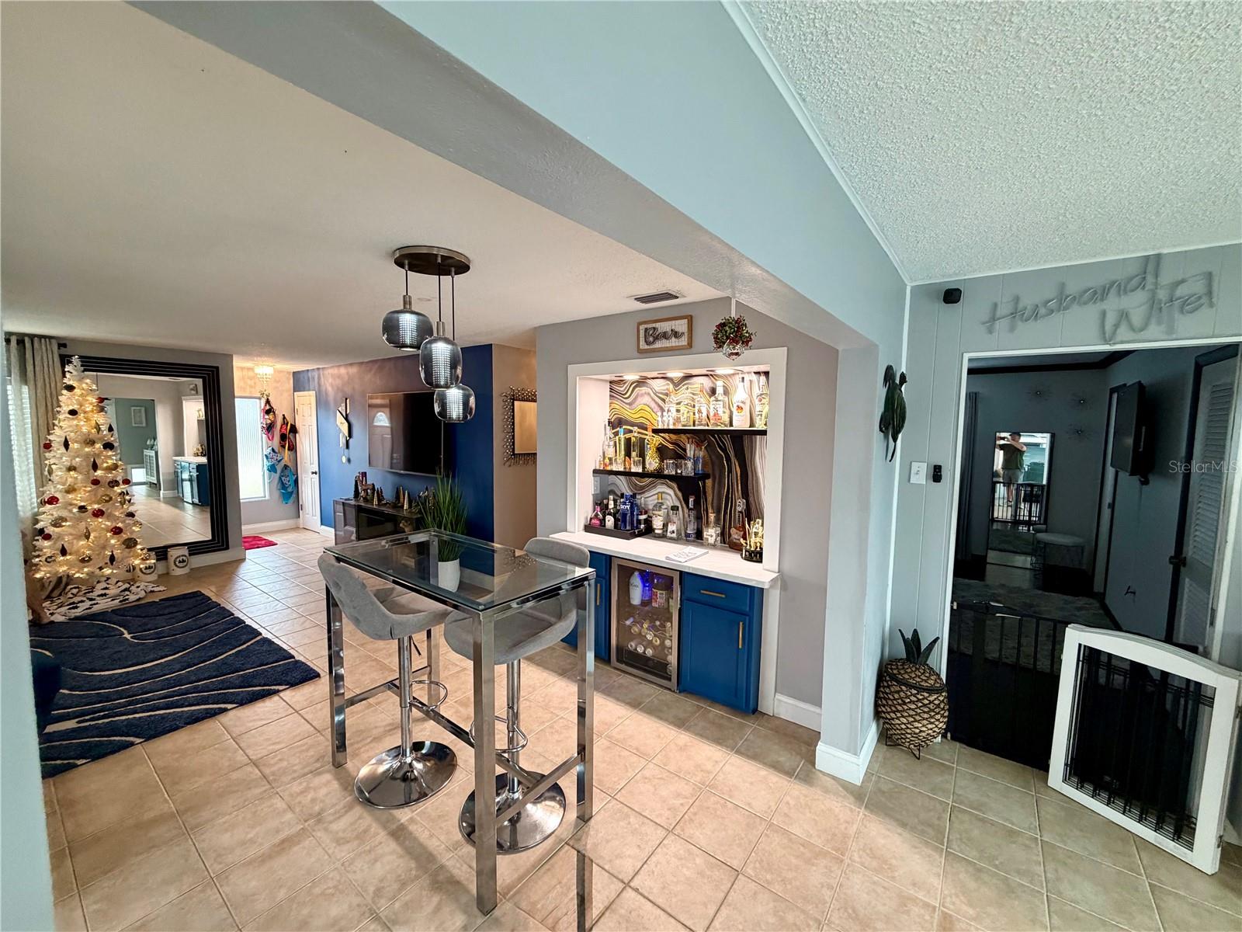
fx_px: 502
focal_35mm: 14
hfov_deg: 102.1
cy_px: 466
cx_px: 621
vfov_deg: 85.7
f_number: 2.2
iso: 320
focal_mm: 2.22
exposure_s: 1/60
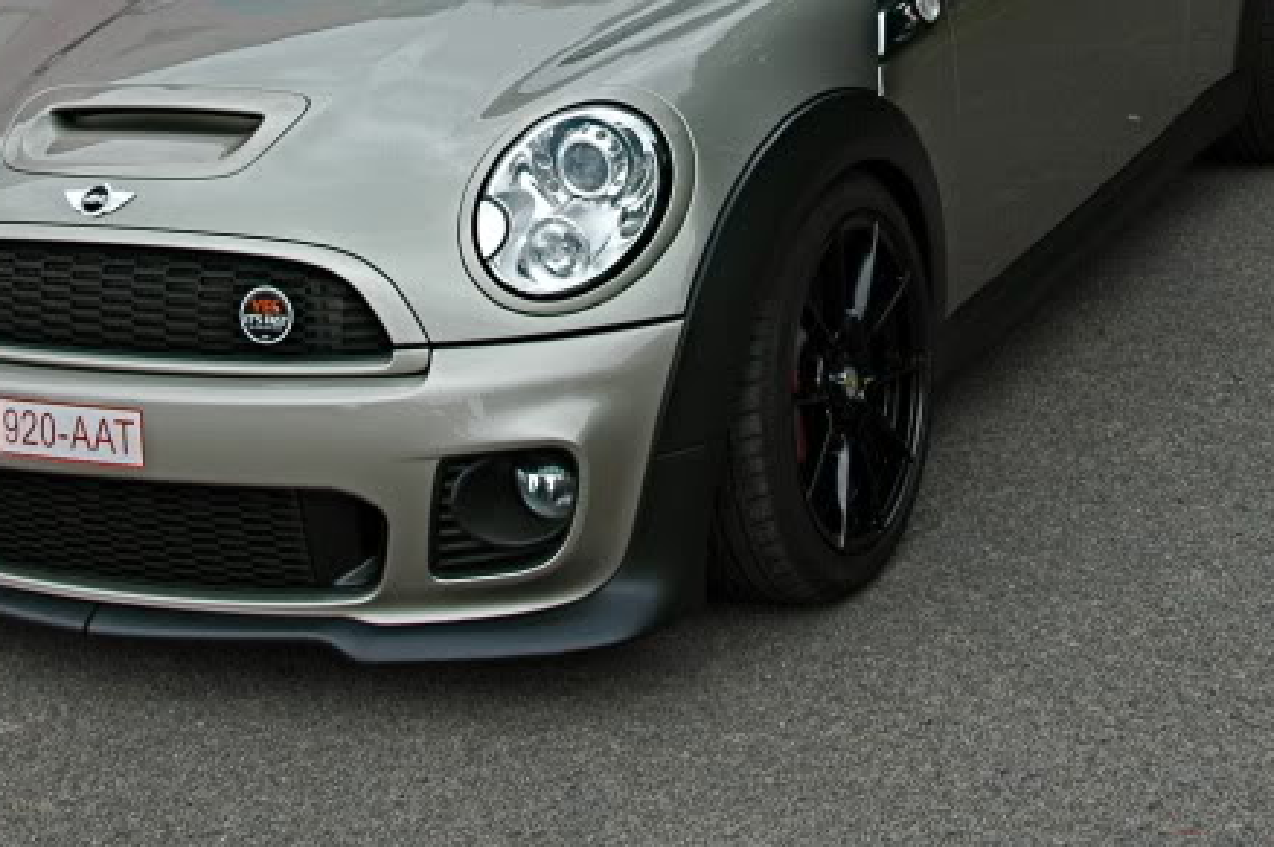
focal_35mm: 84
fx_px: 2969
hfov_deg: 24.2
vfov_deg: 15.8
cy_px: -61
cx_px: 656
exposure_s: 1/80
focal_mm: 24
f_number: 5.6
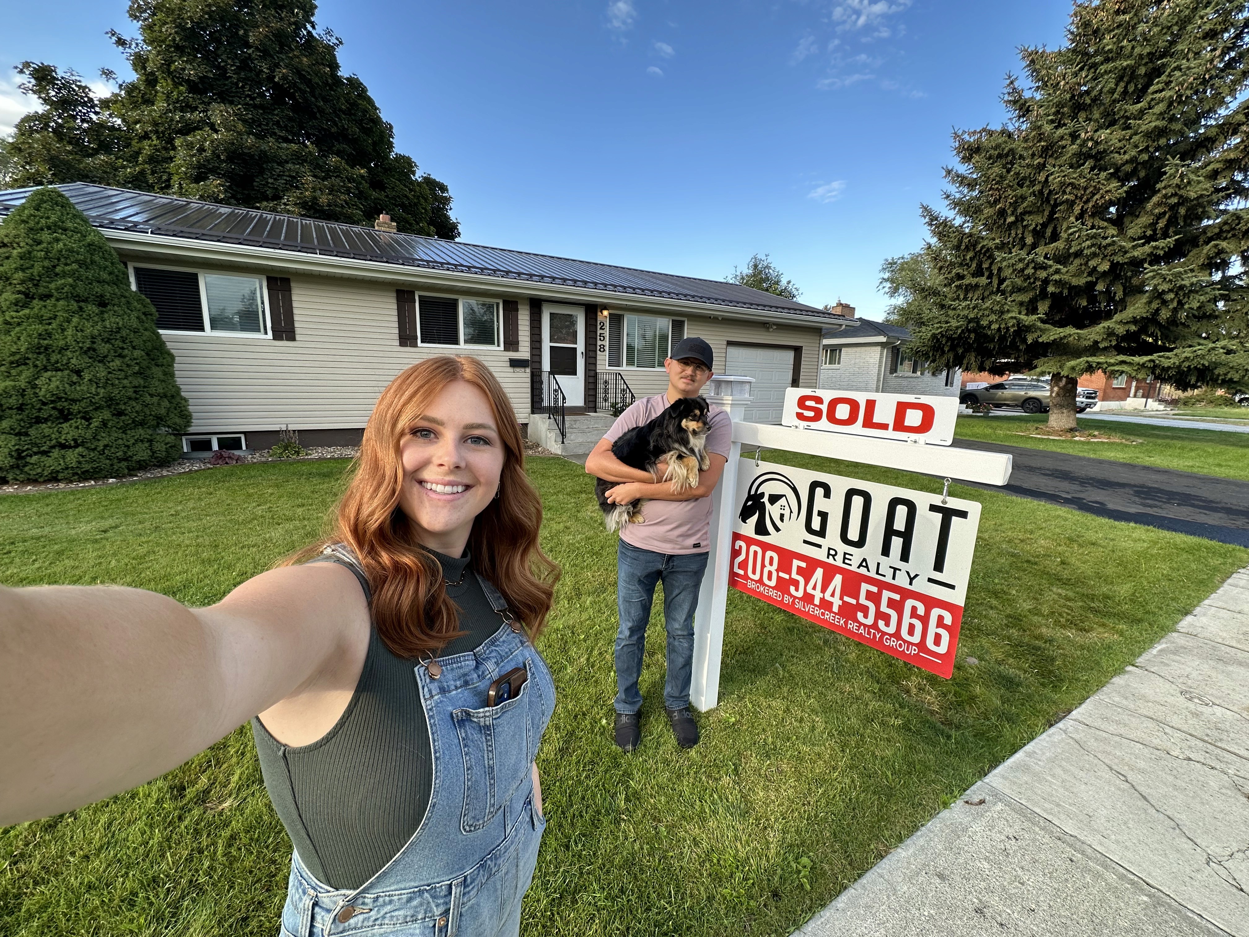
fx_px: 505
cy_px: 468
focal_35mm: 14
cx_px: 624
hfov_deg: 102.1
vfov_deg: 85.7
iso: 40
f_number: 2.2
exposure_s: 1/317
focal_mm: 2.22
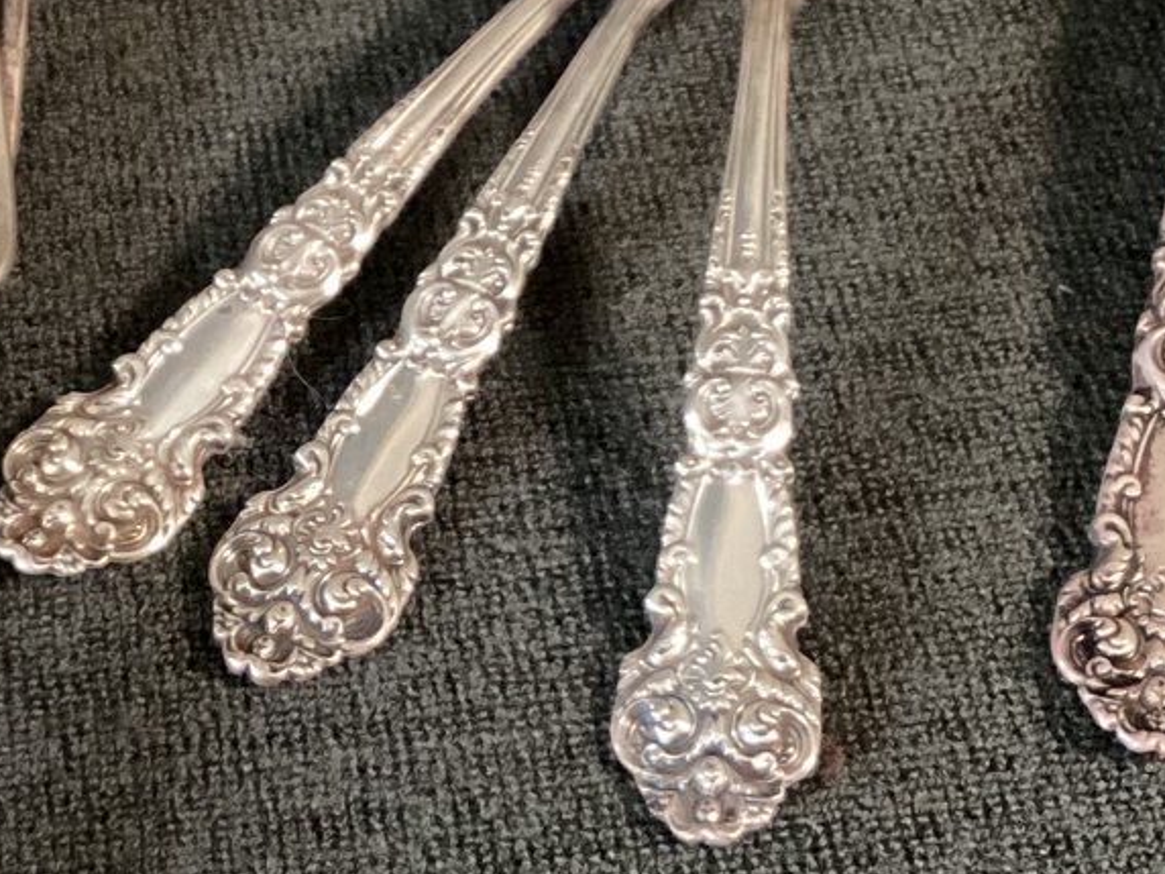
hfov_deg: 23.6
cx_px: 304
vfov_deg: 18.0
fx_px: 2760
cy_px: 518
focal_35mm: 82
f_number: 2.4
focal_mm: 3.3
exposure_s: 1/60
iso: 320
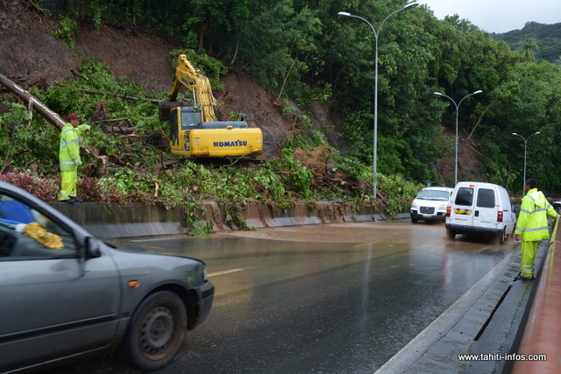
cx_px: 280
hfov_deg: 57.2
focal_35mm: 33
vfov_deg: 40.0
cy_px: 187
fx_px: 514
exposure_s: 1/200
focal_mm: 22
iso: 200
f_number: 7.1
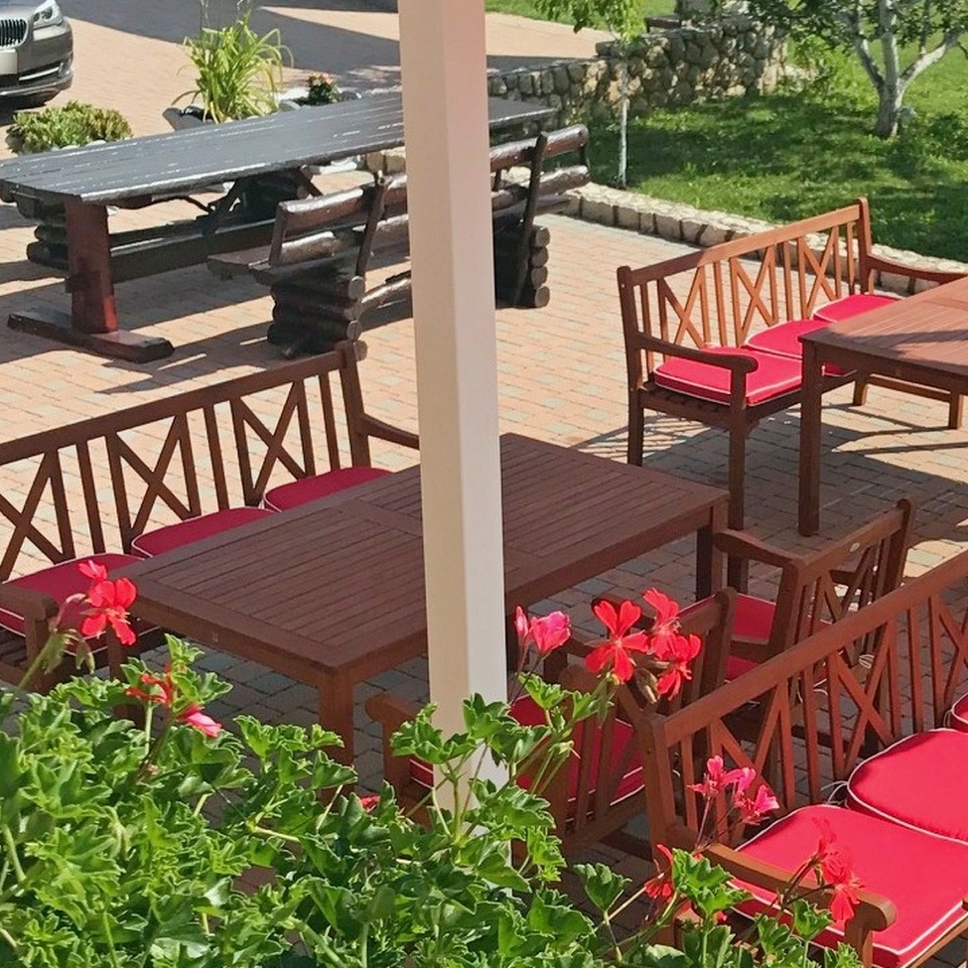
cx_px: 774
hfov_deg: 31.9
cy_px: 425
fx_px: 1645
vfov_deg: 32.8
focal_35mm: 52
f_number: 1.8
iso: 20
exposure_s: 1/1880
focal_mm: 3.99
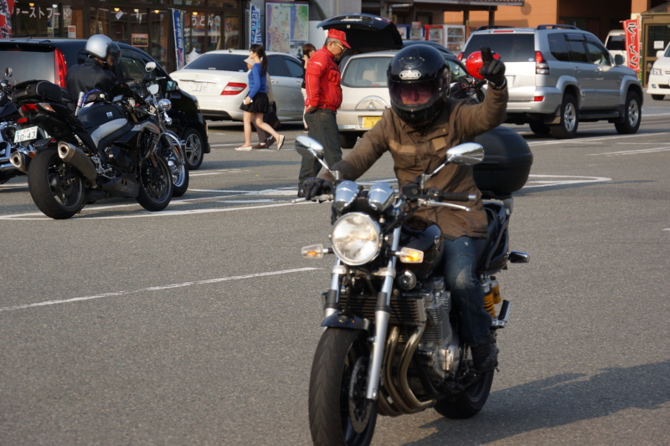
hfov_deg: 14.6
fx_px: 2623
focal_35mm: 141
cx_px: 335
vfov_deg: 9.7
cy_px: 223
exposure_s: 1/2000
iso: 640
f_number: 5.6
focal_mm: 94
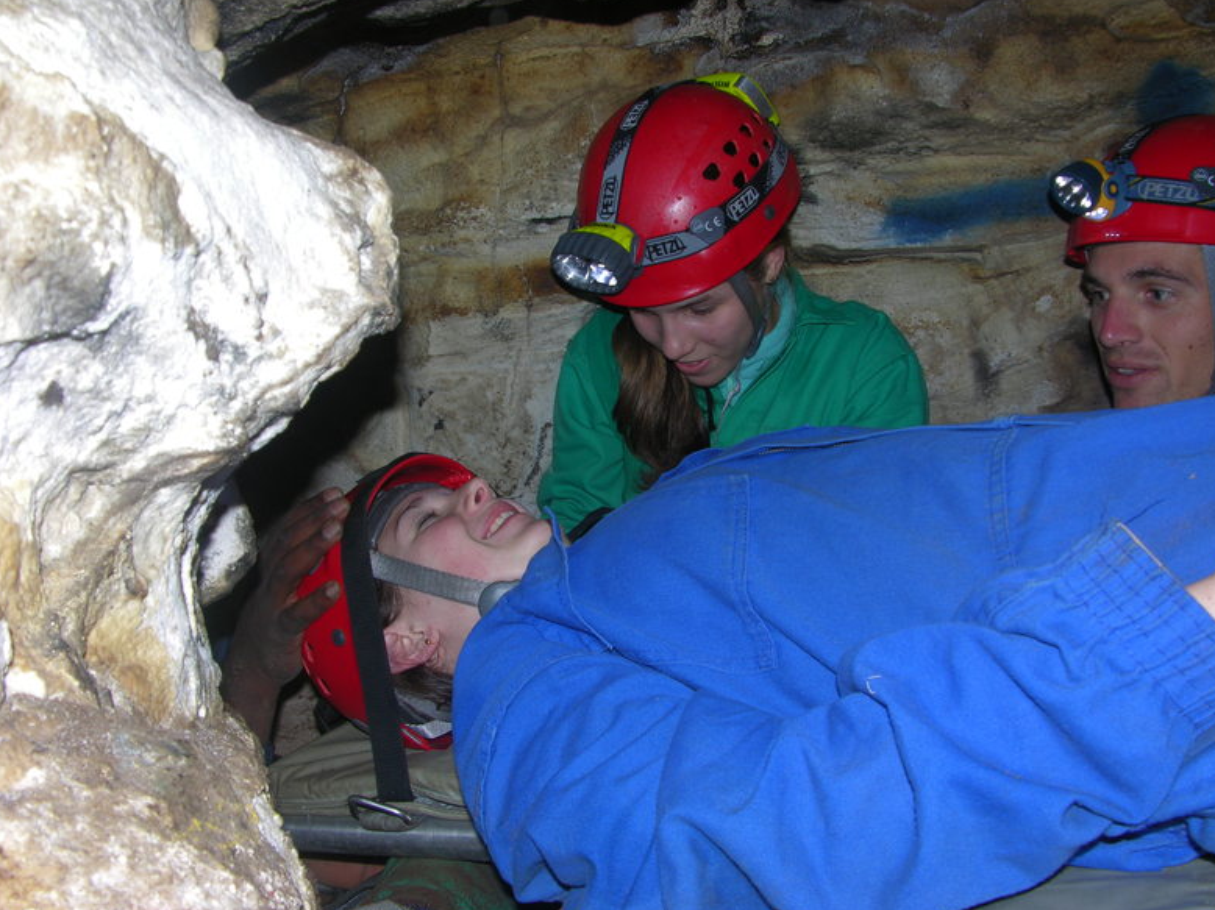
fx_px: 1263
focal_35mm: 36
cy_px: 448
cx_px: 609
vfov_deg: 39.6
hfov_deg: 51.4
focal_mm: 8.9
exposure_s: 1/30
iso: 50
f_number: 5.6
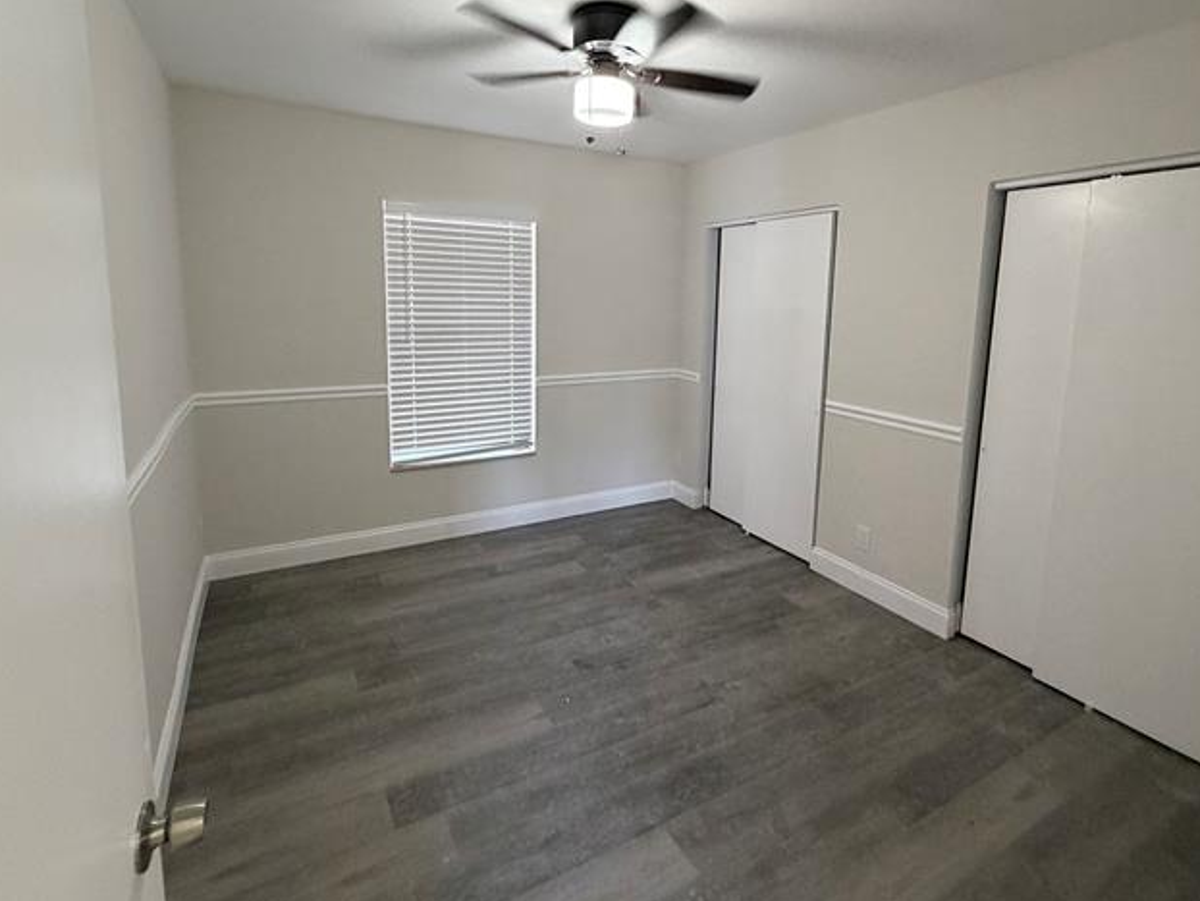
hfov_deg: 87.6
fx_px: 624
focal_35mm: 18
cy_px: 378
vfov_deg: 71.2
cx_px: 635
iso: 400
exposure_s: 1/60
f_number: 2.2
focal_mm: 2.22
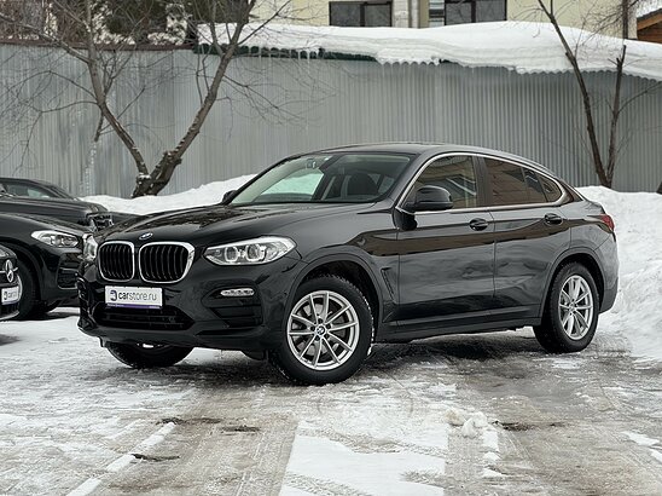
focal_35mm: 77
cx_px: 331
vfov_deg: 19.1
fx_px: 1471
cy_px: 248
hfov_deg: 25.4
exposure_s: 1/106
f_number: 2.8
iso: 25
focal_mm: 9
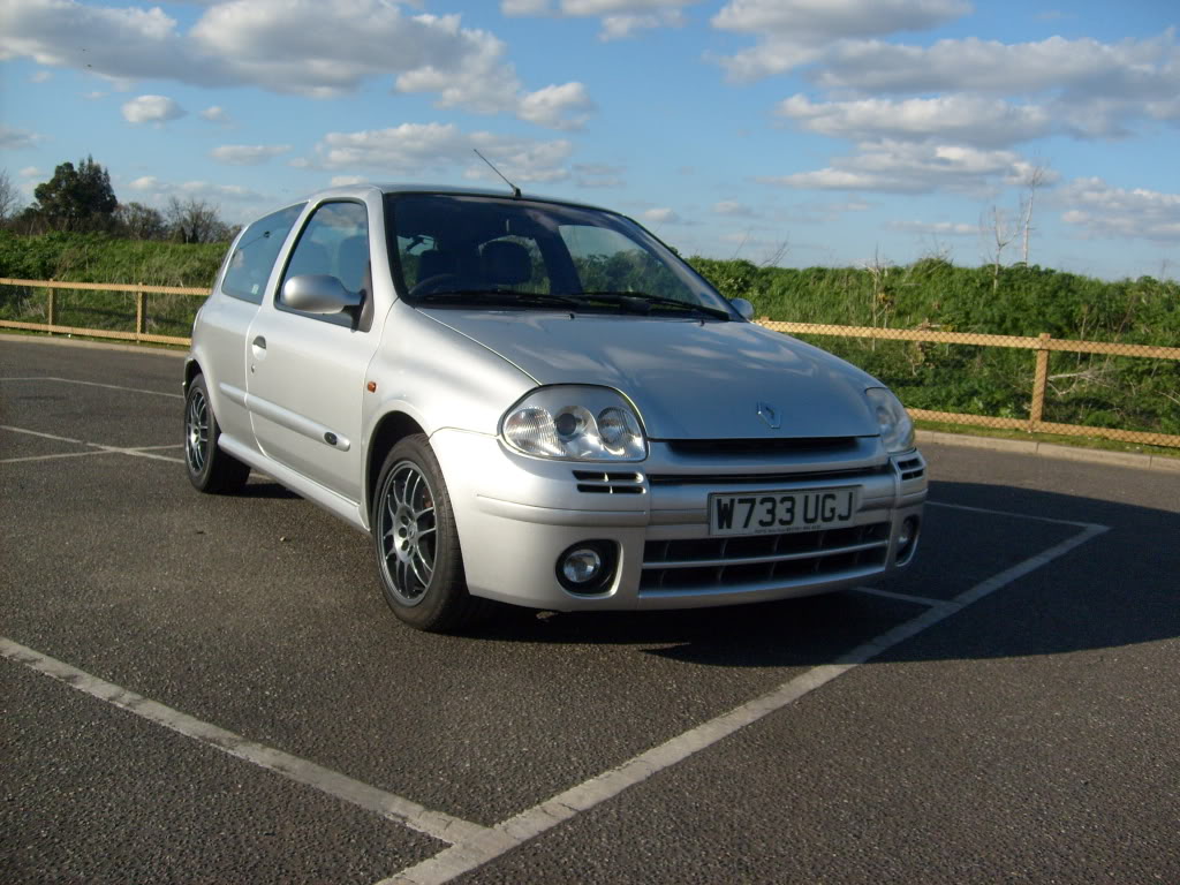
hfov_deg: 52.6
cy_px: 442
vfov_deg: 40.7
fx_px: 1193
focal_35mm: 35
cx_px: 590
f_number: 7.1
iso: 80
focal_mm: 5.8
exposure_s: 1/350
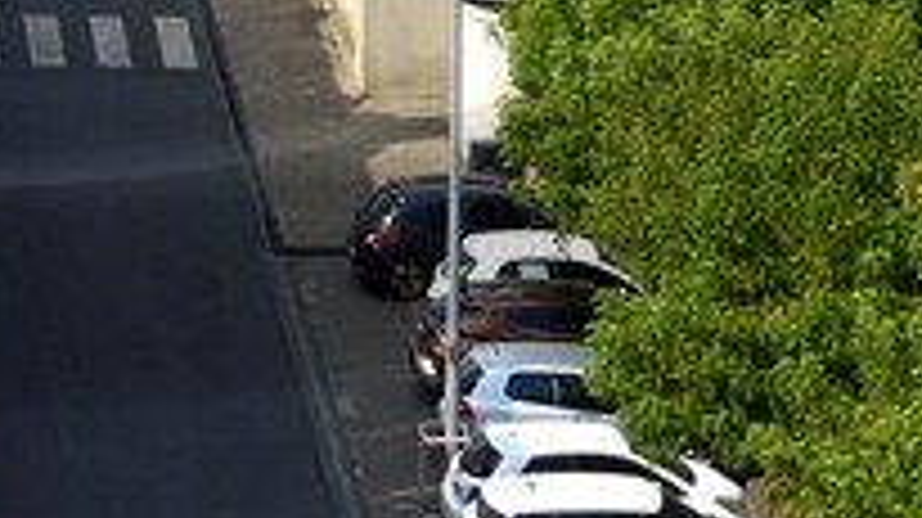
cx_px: -49
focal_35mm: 408
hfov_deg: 5.3
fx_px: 9968
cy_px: -1464
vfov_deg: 2.9
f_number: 16
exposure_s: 1/250
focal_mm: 50
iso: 200
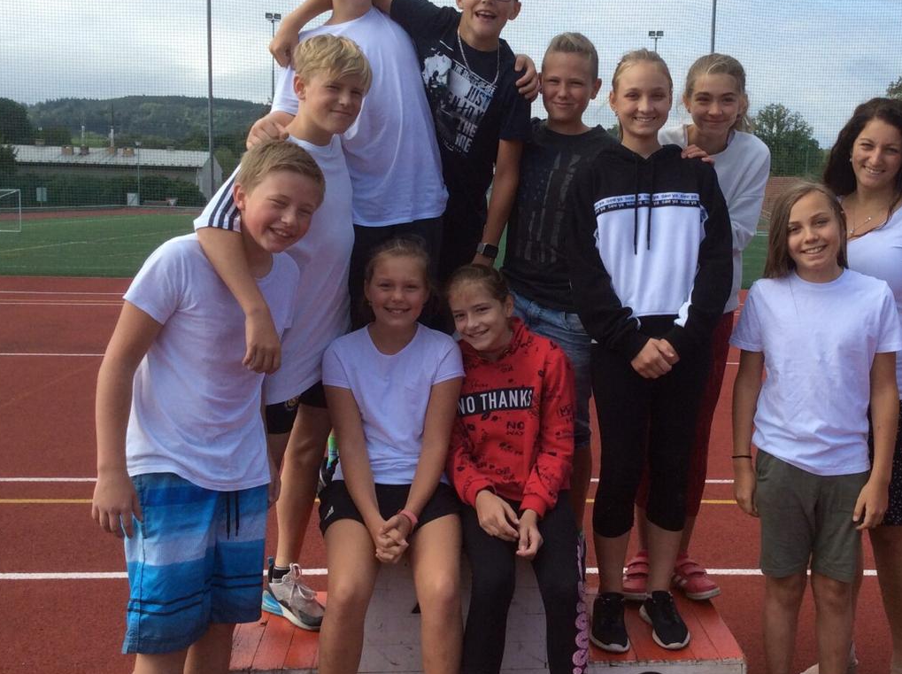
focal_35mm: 42
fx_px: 1093
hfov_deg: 44.6
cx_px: 551
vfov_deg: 34.2
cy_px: 303
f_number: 2.4
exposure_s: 1/1144
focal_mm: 3.3
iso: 32
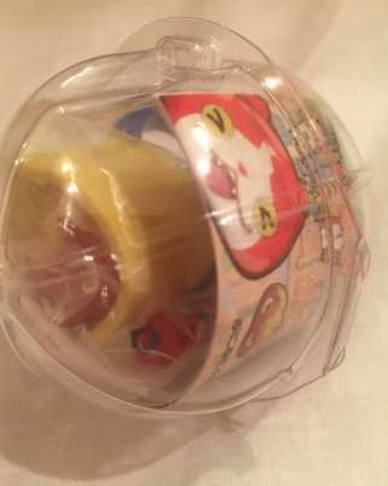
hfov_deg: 47.1
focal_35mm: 31
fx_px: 445
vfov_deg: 57.2
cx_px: 190
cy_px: 232
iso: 64
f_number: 2.2
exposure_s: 1/17
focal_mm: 4.15
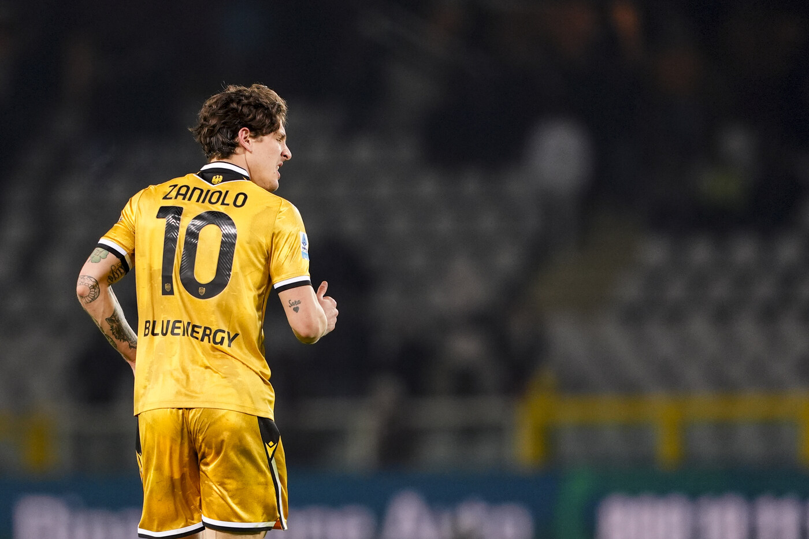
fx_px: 8987
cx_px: 404
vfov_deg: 3.4
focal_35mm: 400
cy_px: 270
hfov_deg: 5.2
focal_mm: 400
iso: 2000
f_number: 2.8
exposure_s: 1/1600
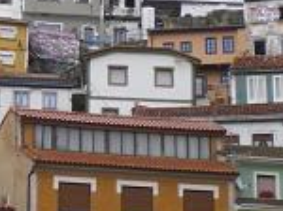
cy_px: 62
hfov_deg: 14.5
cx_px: 11
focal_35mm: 134
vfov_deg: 11.0
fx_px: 1094
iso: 64
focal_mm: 6.3
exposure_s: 1/60
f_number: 3.1
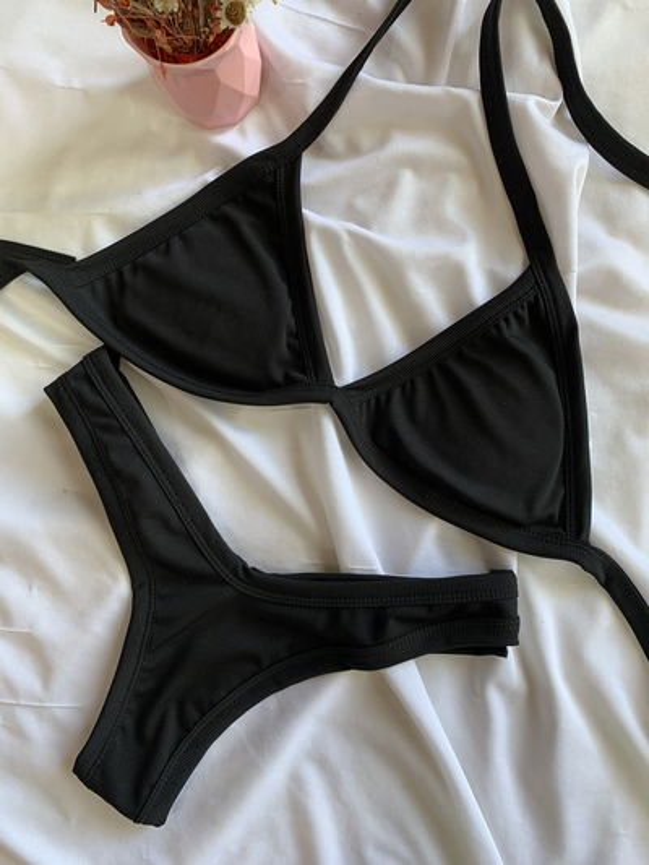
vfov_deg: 67.3
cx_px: 324
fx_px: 650
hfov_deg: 53.1
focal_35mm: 26
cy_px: 432
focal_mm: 4.25
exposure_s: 1/100
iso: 64
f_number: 1.8
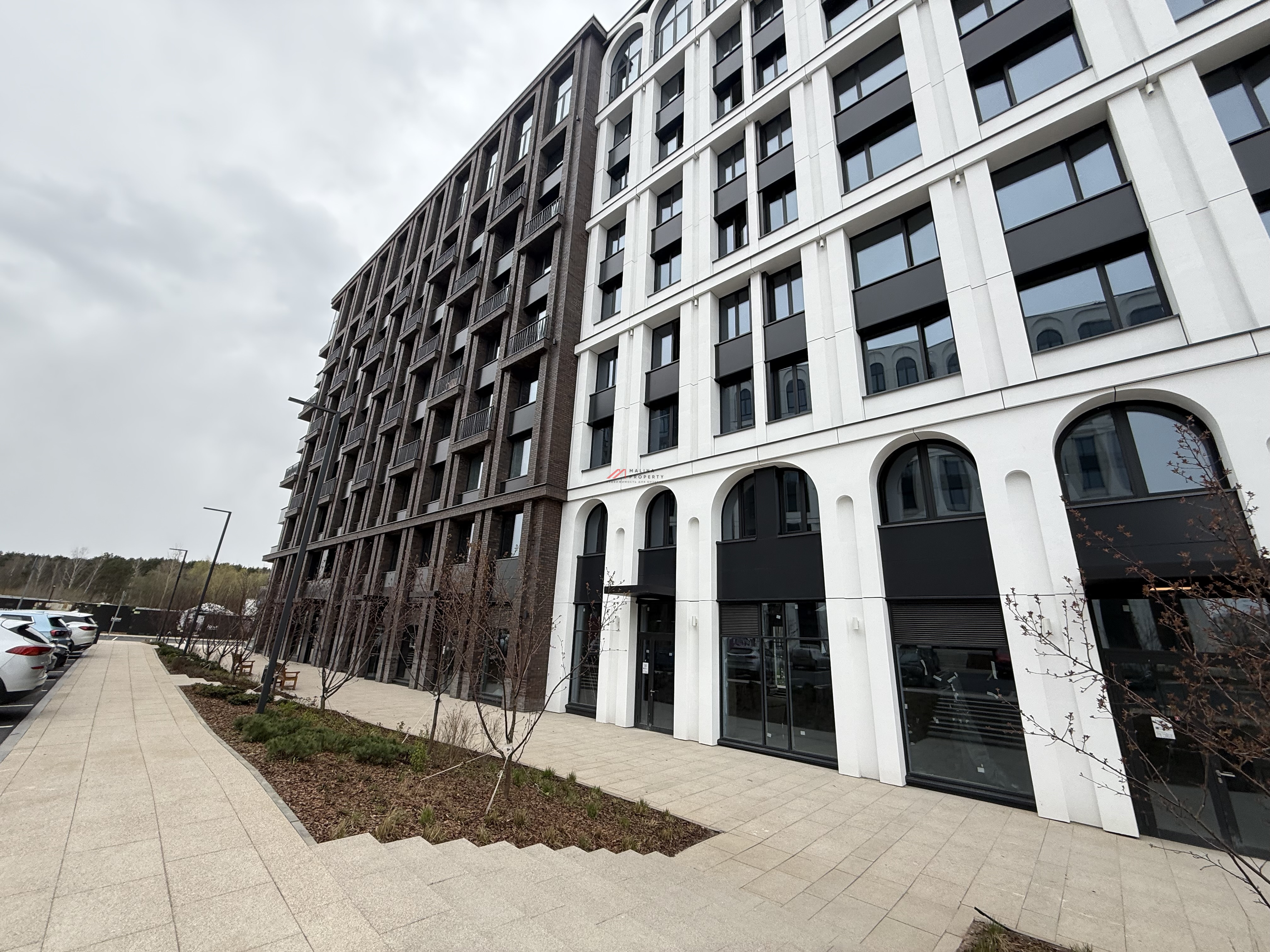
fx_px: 514
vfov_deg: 85.7
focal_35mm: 14
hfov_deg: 102.1
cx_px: 635
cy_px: 476
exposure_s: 1/421
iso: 50
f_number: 2.2
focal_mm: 2.22
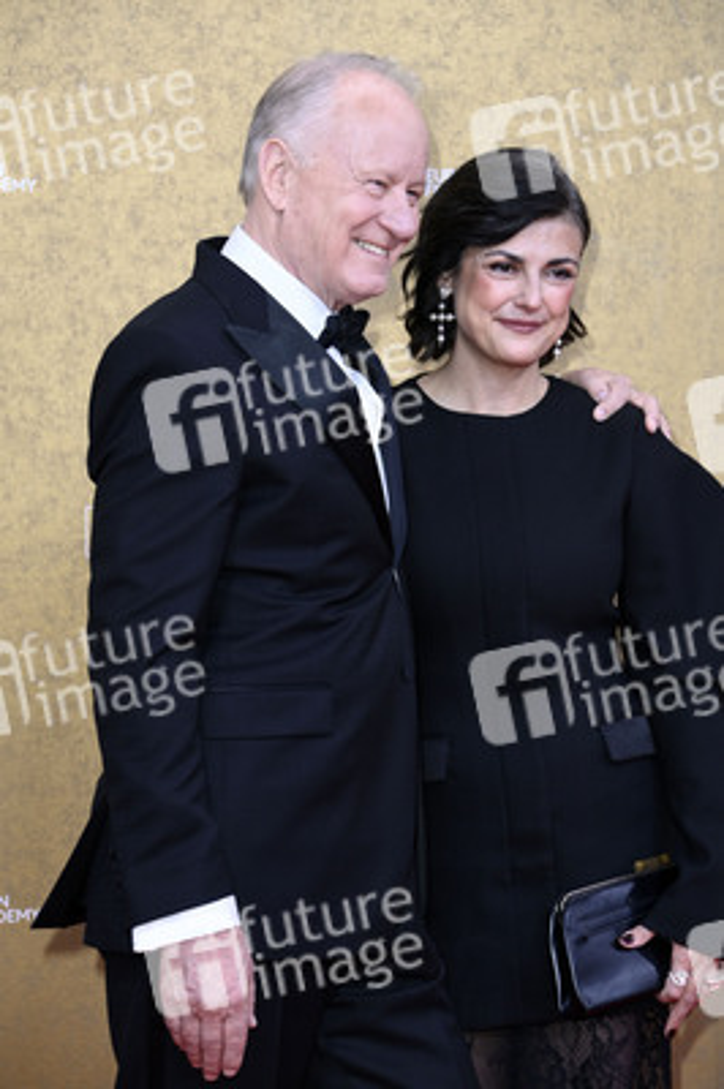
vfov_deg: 18.3
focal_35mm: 112
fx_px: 3384
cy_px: 544
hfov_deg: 12.2
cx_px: 362
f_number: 5.6
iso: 1000
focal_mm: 112
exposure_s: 1/250
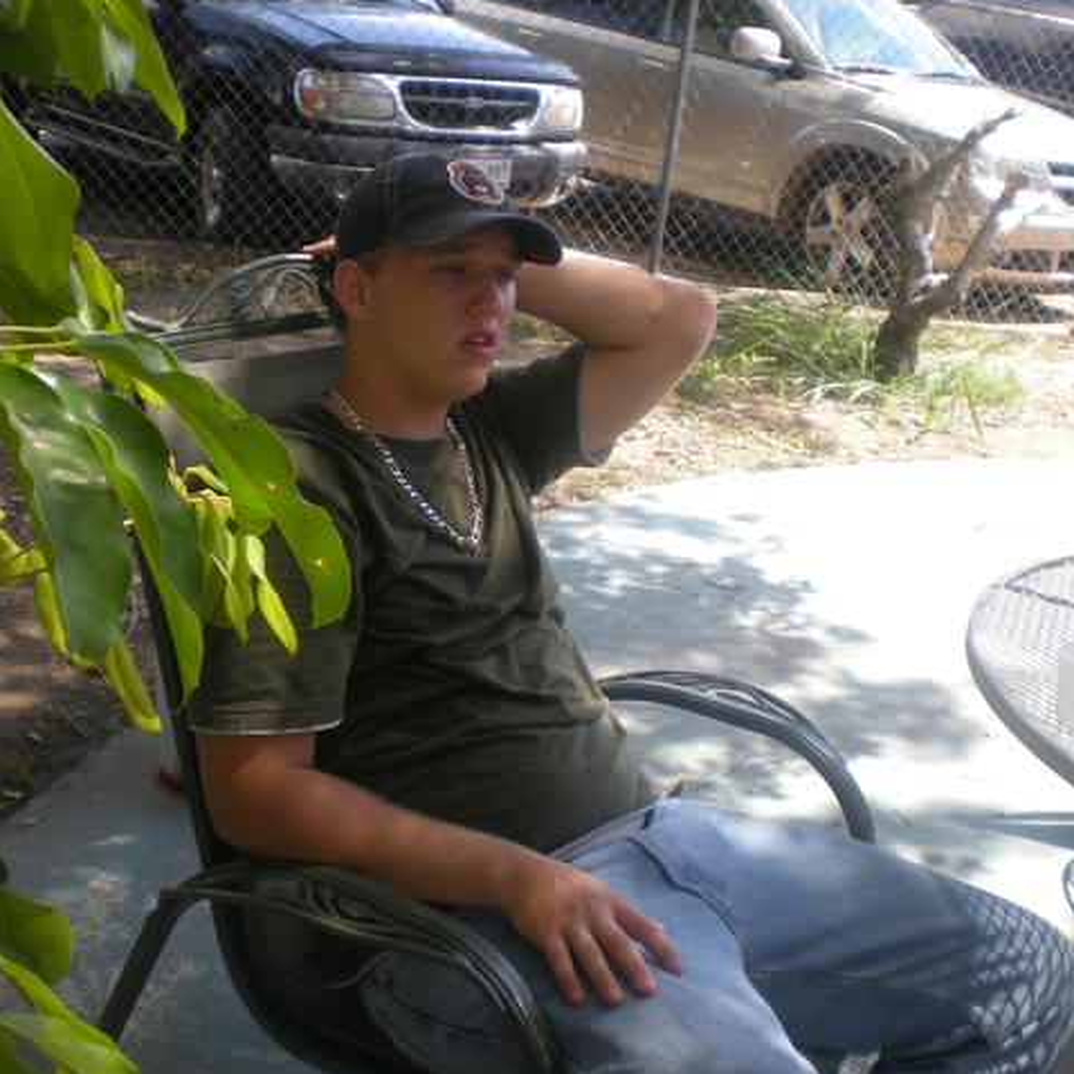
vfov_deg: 37.5
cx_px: 537
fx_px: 1580
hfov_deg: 37.6
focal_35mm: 45
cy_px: 521
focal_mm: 6.3
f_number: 3.1
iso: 64
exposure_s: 1/180
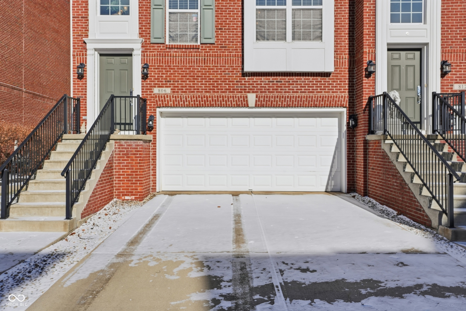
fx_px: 375
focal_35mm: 29
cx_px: 233
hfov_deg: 63.7
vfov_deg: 45.0
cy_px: 156
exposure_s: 1/6400
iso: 250
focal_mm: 29
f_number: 9
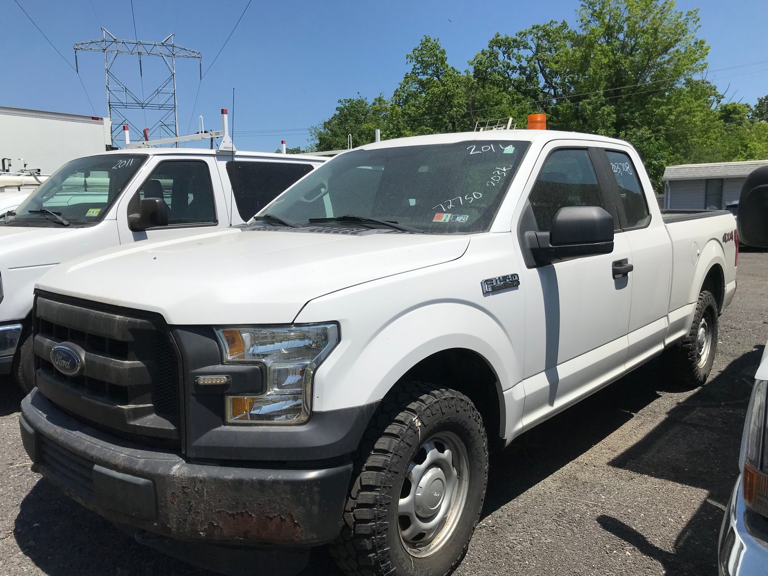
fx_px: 621
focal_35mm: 28
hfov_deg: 63.4
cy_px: 288
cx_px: 384
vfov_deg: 49.8
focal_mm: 3.99
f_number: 1.8
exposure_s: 1/5051
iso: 20
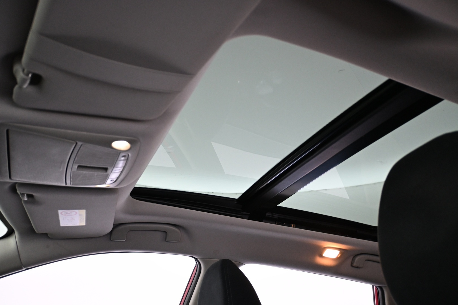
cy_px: 152
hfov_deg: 59.5
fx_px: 401
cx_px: 229
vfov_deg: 41.7
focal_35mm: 32
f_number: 4
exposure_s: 1/30
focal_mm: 21
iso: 1400
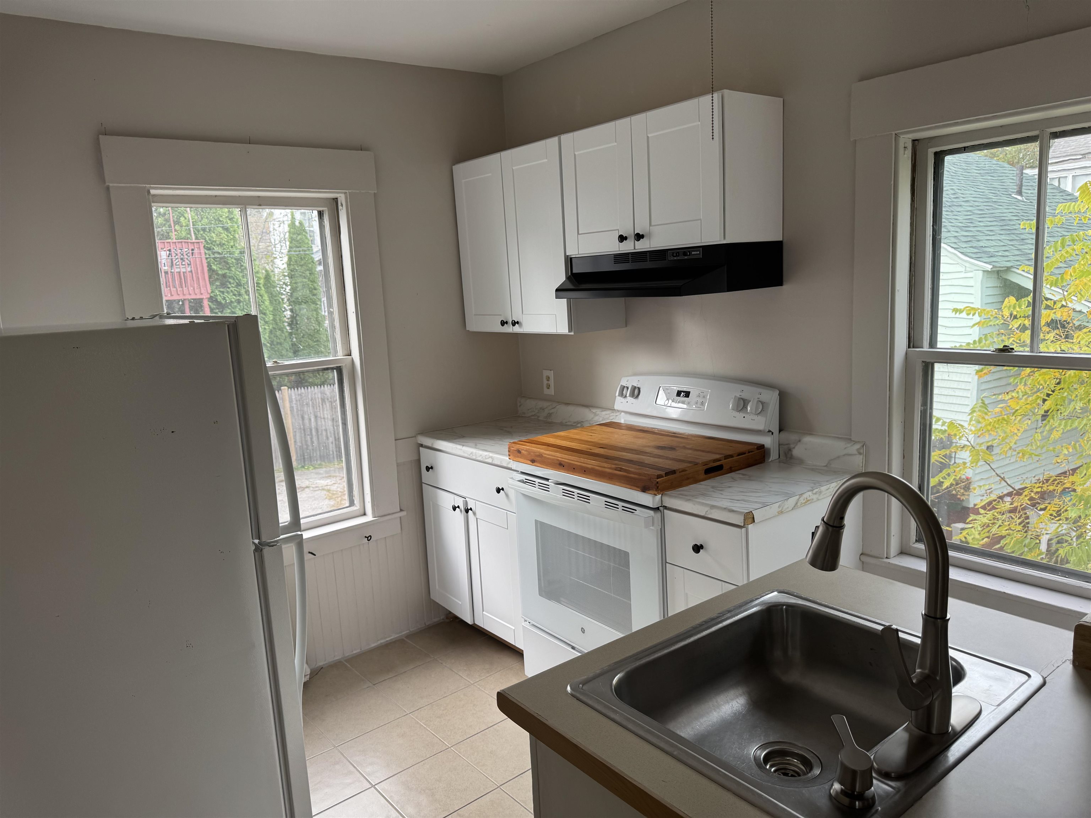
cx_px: 546
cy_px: 409
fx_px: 756
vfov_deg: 56.8
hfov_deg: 71.6
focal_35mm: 24
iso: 80
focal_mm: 6.76
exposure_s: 1/121
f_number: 1.78
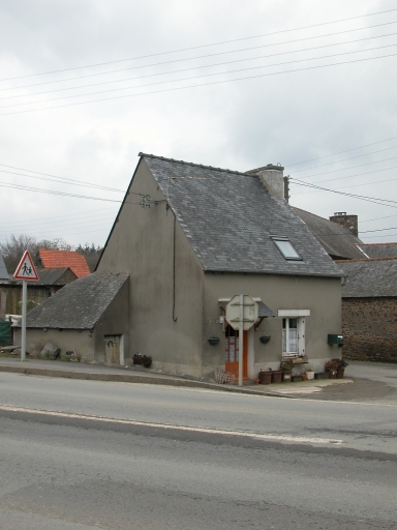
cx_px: 198
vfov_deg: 44.8
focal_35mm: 42
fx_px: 642
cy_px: 265
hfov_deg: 34.3
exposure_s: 1/173
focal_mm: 10.7
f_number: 5.2
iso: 100
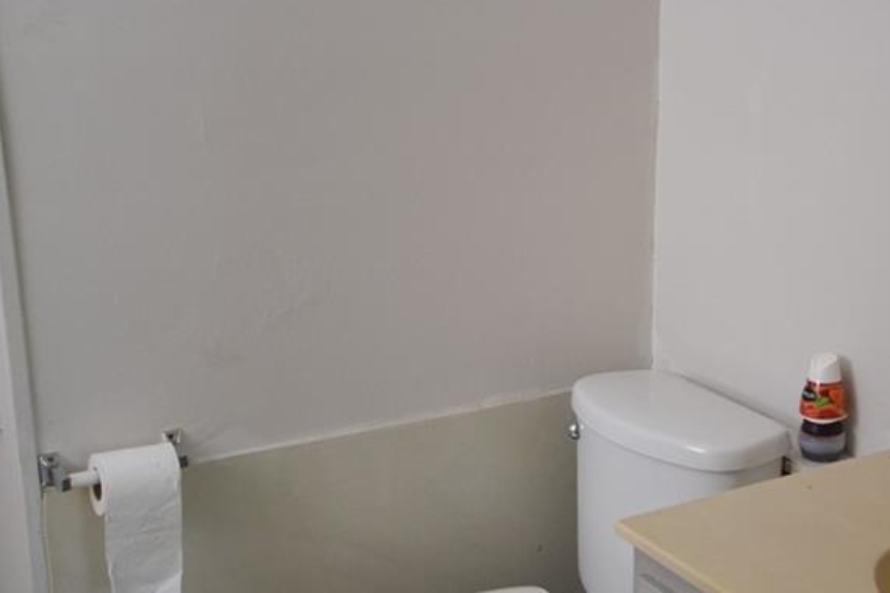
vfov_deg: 25.0
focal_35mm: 54
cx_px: 699
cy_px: 275
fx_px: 1335
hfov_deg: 35.8
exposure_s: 1/60
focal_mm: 20
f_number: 5.6
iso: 1600
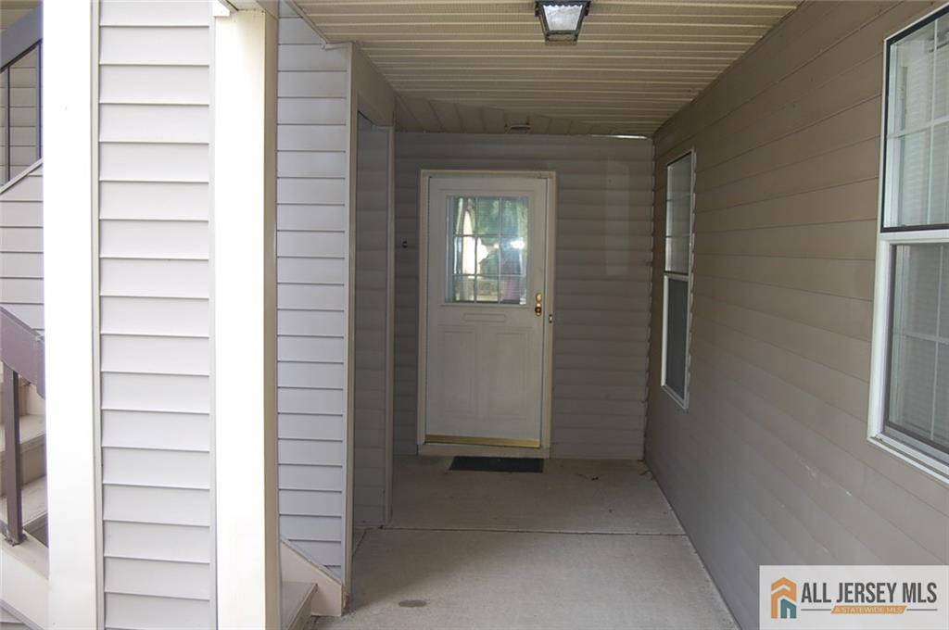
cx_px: 474
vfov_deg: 38.3
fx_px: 908
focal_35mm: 34
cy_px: 315
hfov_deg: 55.2
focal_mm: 23
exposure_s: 1/60
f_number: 3.8
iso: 200
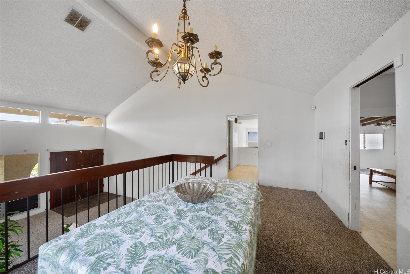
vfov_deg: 90.1
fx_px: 137
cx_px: 205
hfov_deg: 112.6
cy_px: 137
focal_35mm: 12
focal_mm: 12
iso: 125
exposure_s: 1/2
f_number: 9
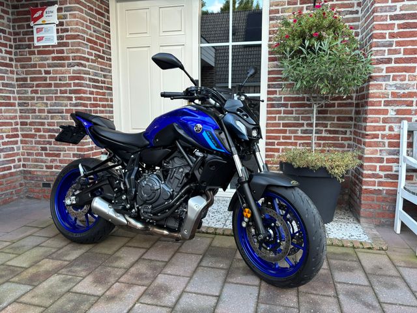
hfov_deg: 67.3
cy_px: 156
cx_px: 208
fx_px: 313
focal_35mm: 26
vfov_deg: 53.1
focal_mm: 5.96
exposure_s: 1/106
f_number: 1.6
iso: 125
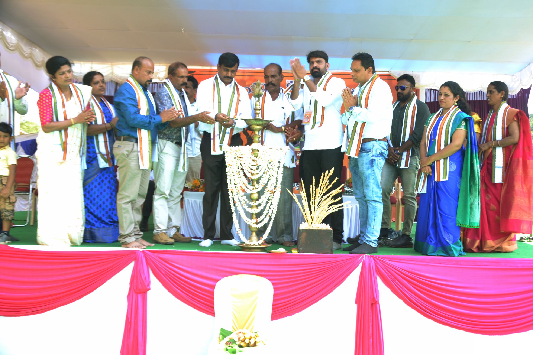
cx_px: 266
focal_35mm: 38
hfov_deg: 51.3
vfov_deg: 35.5
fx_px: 555
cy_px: 178
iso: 200
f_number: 5.6
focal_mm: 25
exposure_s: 1/100
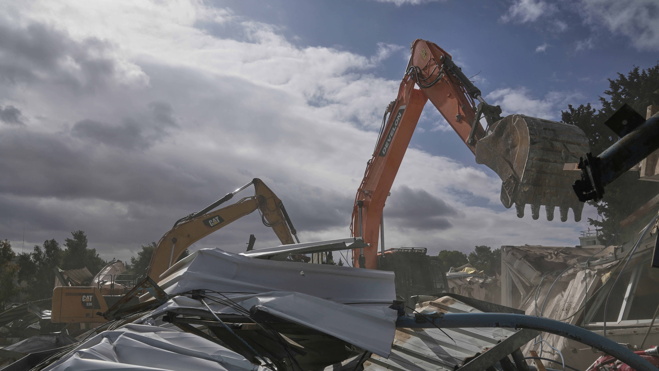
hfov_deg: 71.9
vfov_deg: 44.1
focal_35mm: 26
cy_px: 227
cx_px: 331
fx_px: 454
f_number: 8
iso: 160
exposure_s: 1/2000
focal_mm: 24
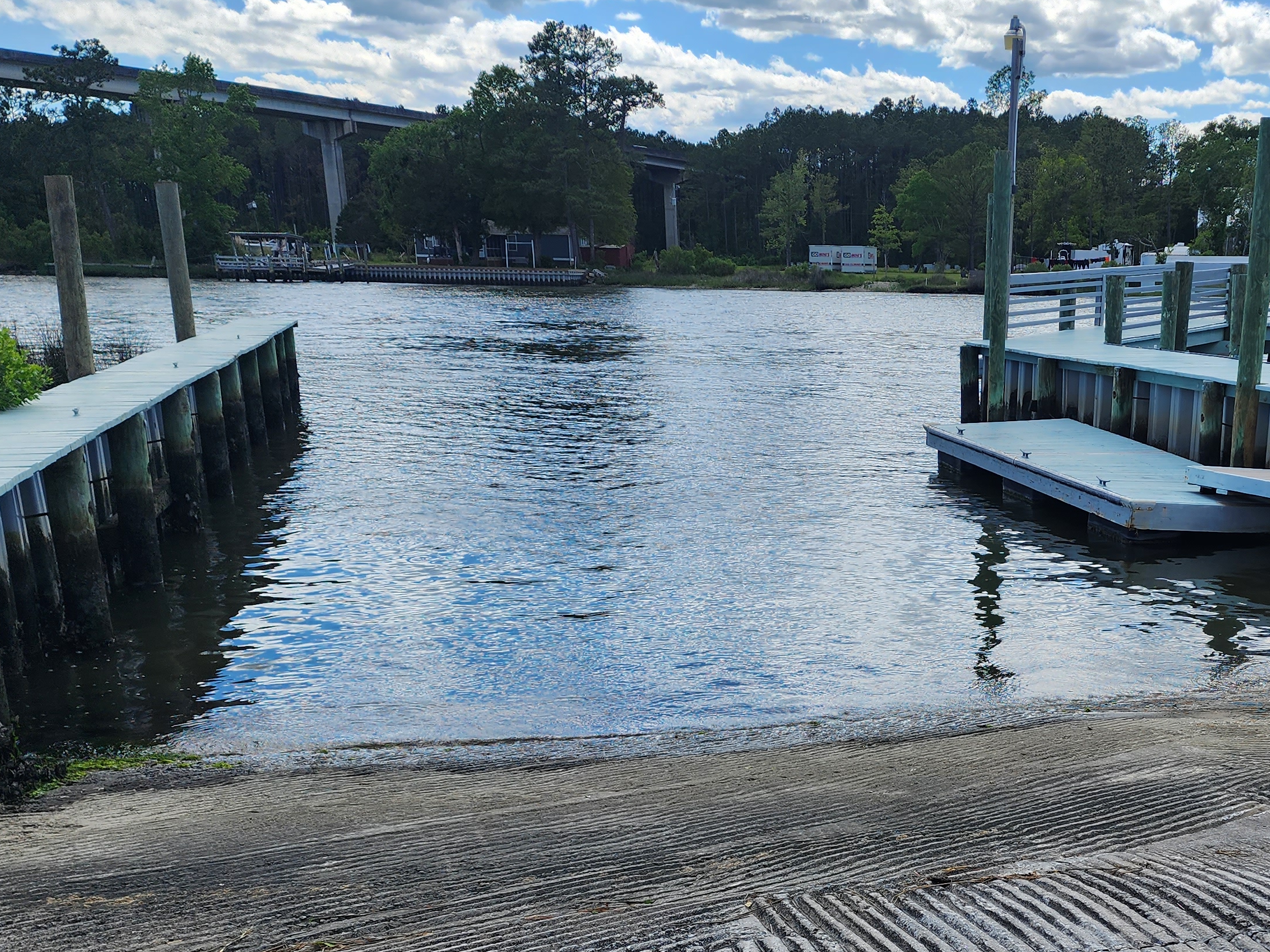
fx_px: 1541
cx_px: 921
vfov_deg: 33.1
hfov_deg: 43.6
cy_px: 793
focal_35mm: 42
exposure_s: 1/968
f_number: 1.8
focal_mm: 6.4
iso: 12
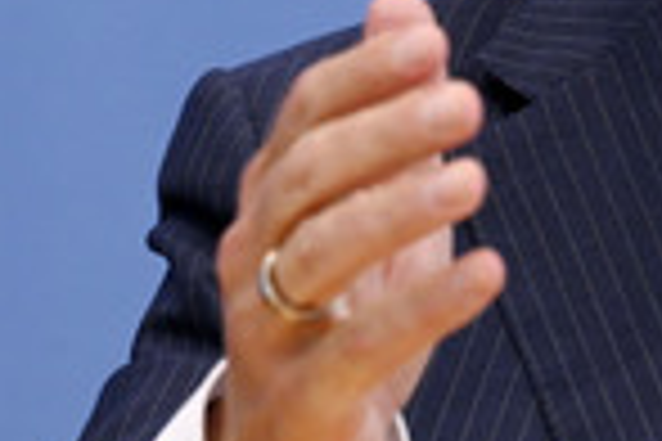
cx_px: 795
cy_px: -148
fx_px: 8440
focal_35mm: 459
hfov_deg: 4.5
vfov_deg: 3.0
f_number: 6.3
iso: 4000
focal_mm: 150
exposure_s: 1/800
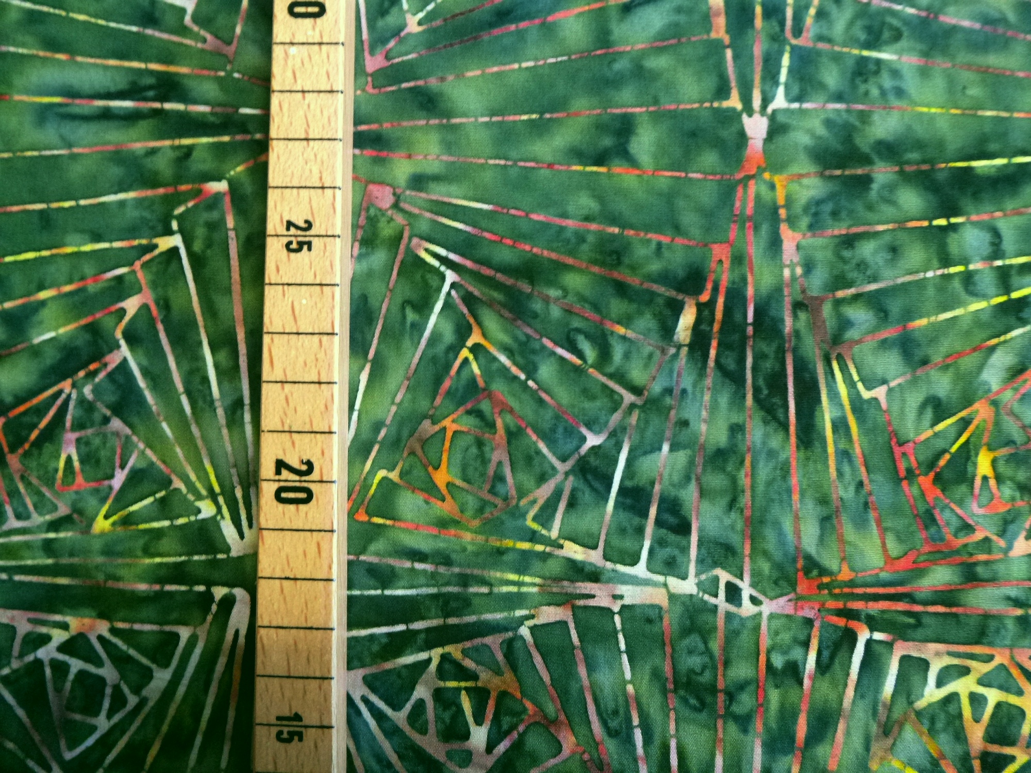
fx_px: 745
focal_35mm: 25
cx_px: 516
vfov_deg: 54.9
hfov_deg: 69.4
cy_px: 386
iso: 500
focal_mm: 4.5
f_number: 3.1
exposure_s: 1/8
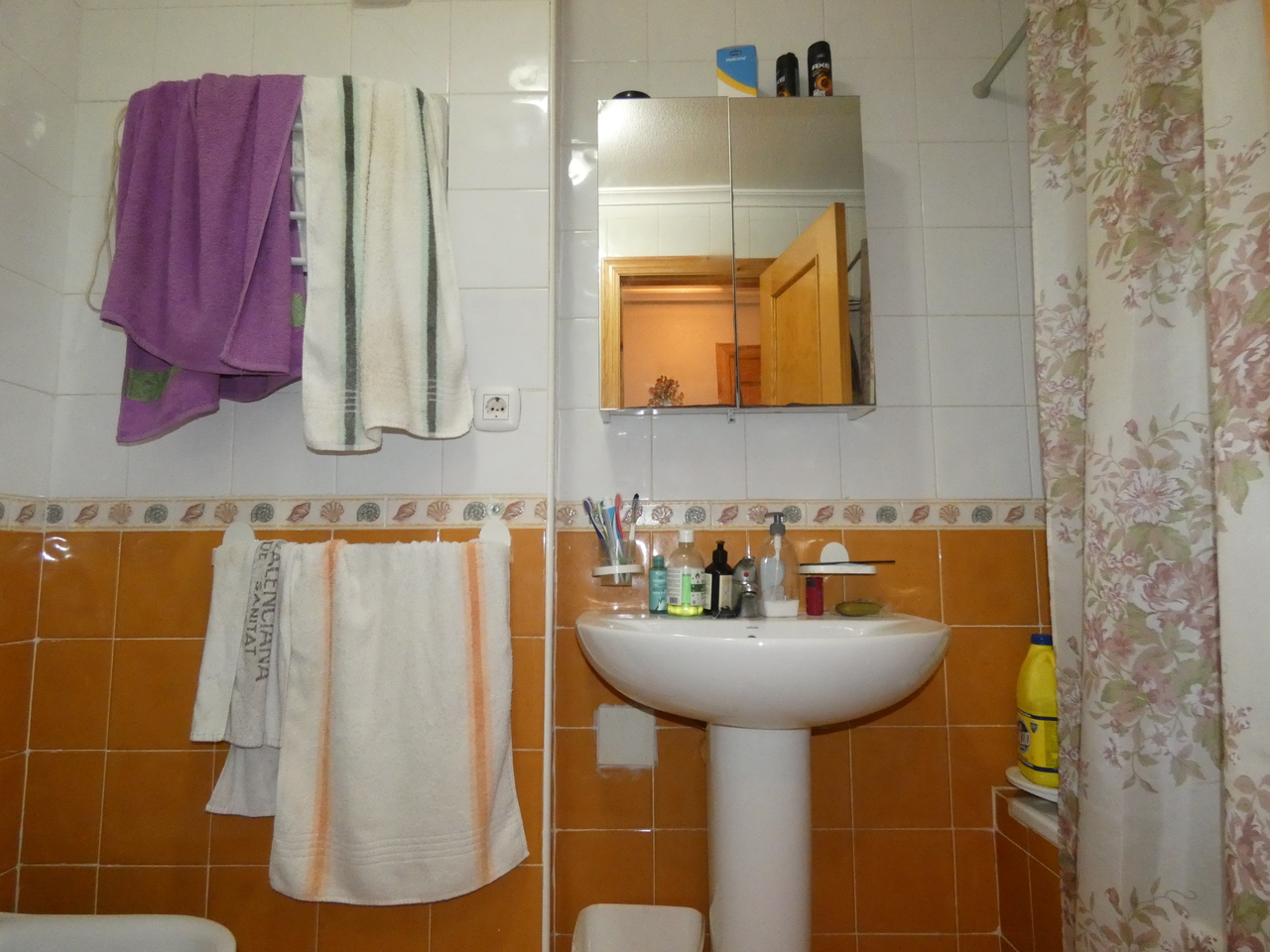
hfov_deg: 81.7
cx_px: 635
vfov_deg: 66.0
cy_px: 476
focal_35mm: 20
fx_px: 734
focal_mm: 3.6
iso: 800
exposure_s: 1/60
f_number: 2.8
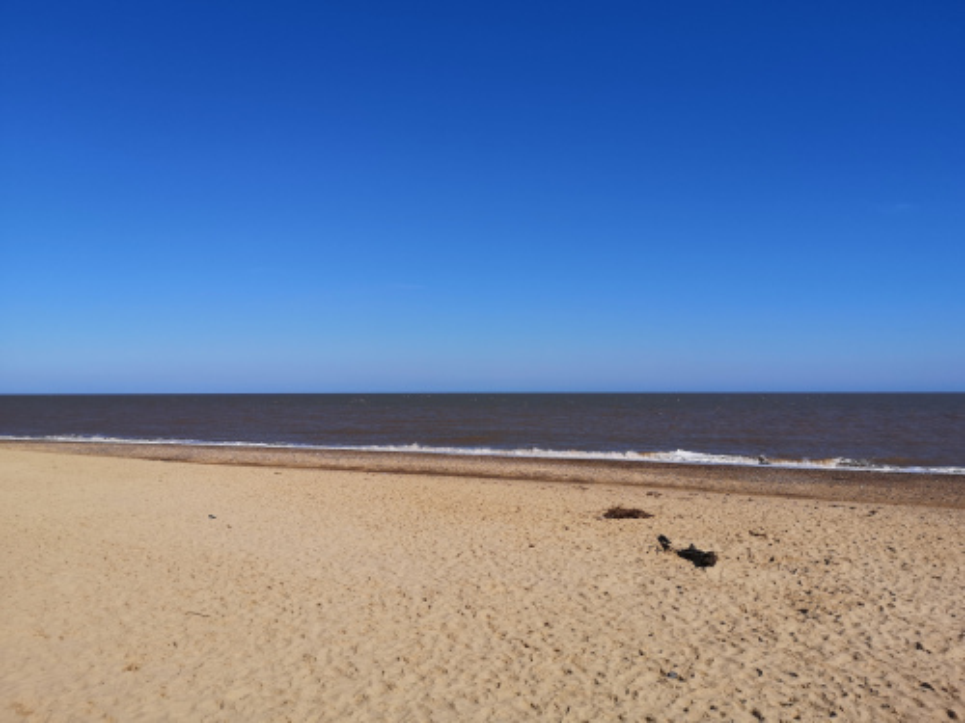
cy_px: 362
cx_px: 482
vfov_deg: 51.4
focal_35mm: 27
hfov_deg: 65.3
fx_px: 753
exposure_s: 1/4505
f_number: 1.8
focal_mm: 5.58
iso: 50
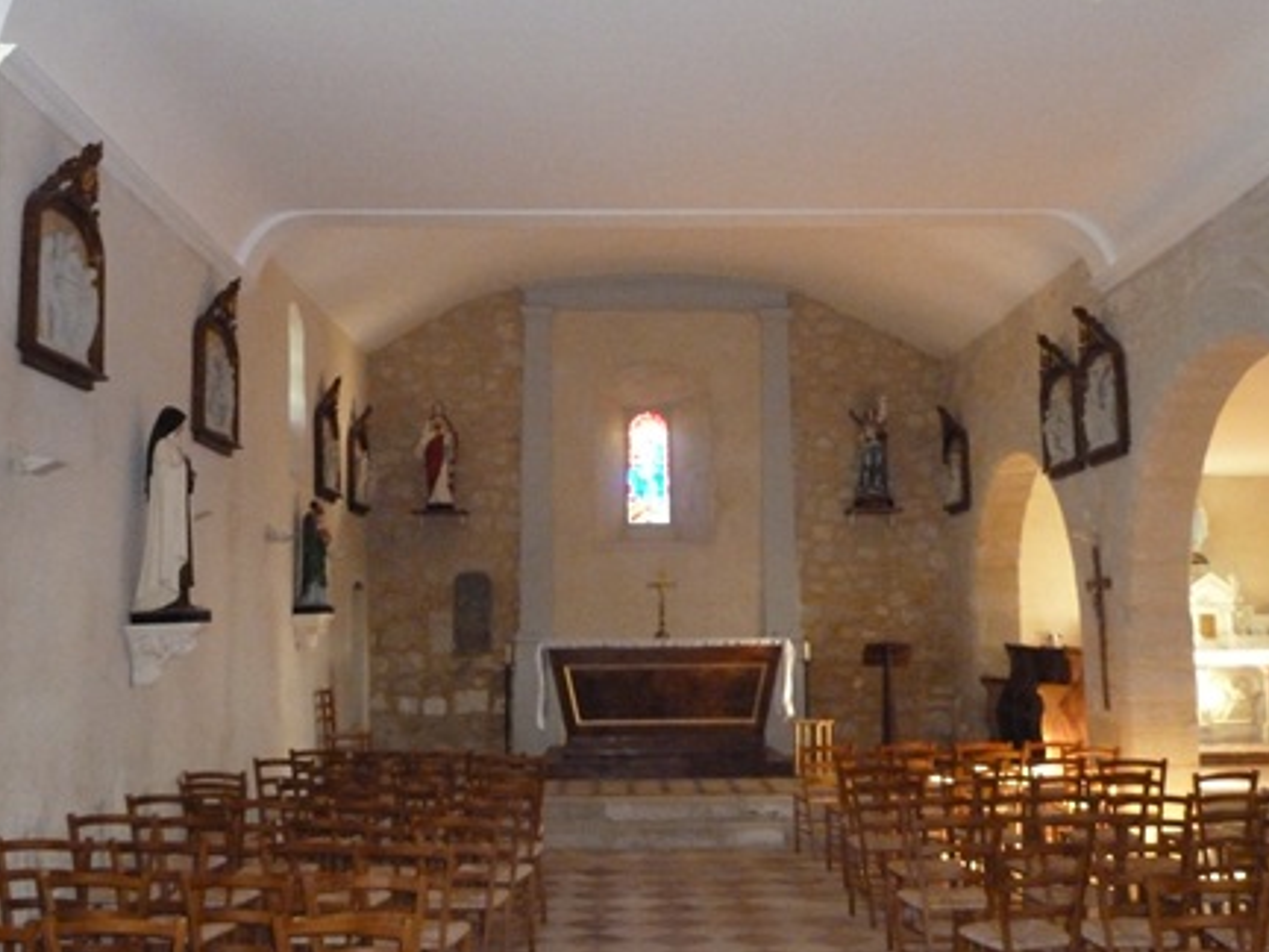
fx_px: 1356
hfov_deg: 50.1
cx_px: 629
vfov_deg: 38.7
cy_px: 451
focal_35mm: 37
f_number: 3.5
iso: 1000
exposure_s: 1/60
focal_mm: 5.3
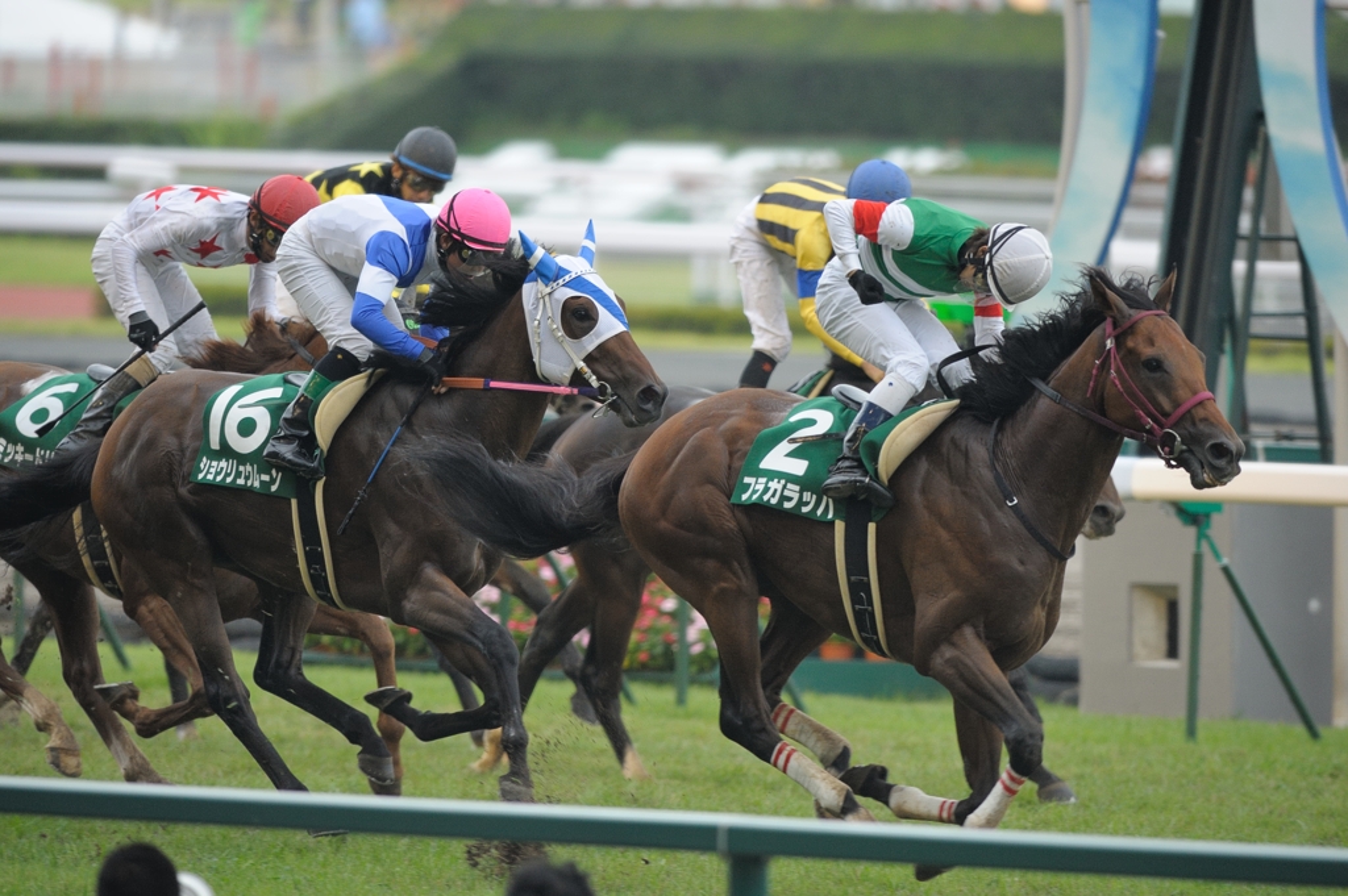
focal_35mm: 600
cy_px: 448
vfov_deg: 2.3
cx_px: 674
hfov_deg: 3.4
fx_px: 22448
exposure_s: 1/800
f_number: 5.6
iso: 2000
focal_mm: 600
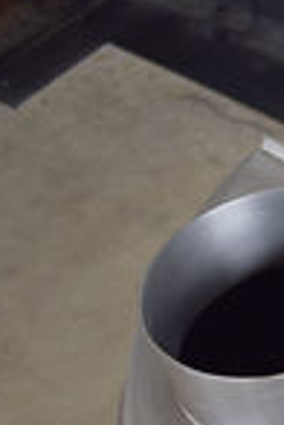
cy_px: 448
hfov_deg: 10.2
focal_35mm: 110
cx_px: 762
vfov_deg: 18.0
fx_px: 1302
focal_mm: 18
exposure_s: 1/60
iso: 400
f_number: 4
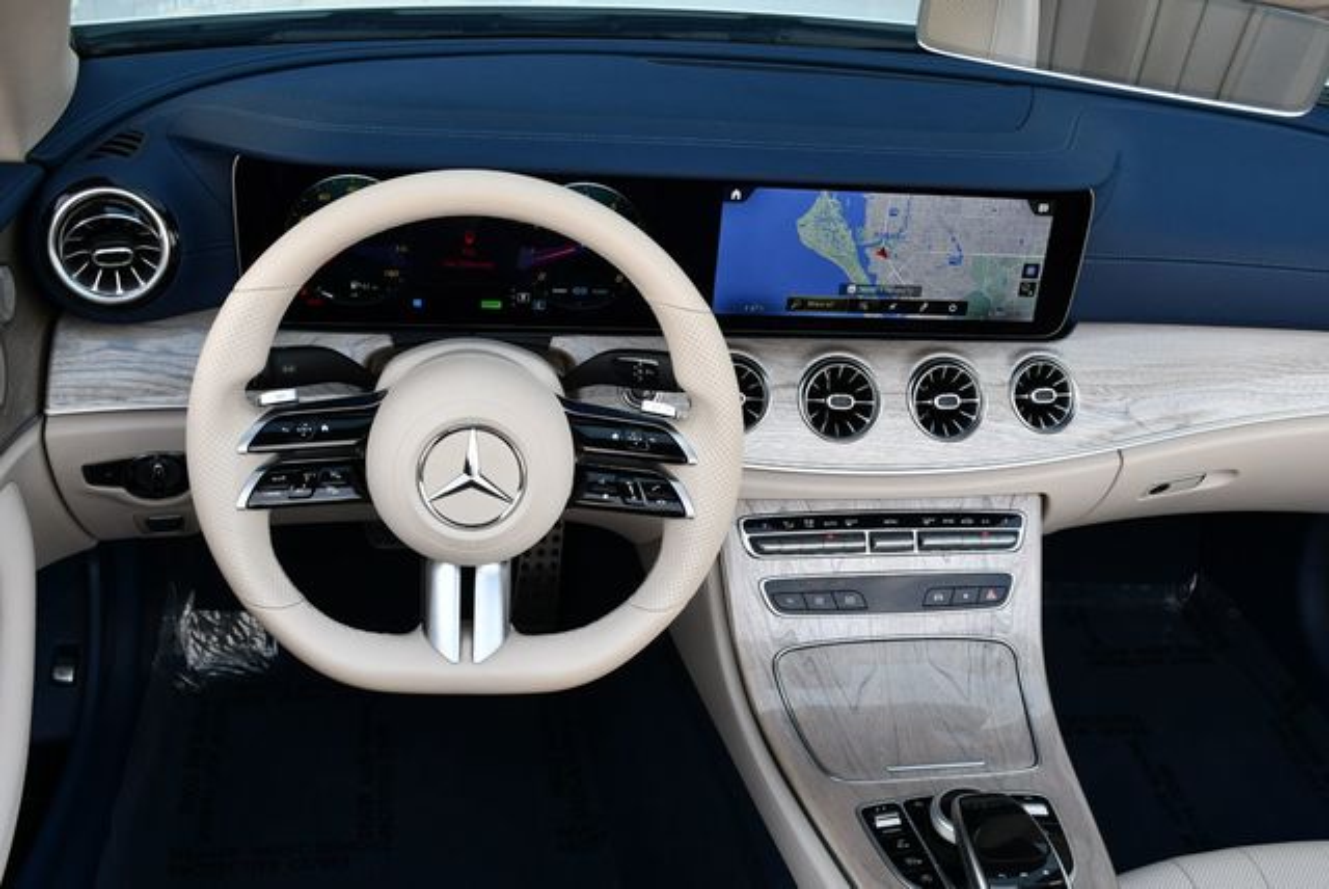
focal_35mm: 36
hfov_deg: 53.1
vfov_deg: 36.9
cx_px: 664
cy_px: 444
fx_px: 1330
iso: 280
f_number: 5.6
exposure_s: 1/250
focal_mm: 18
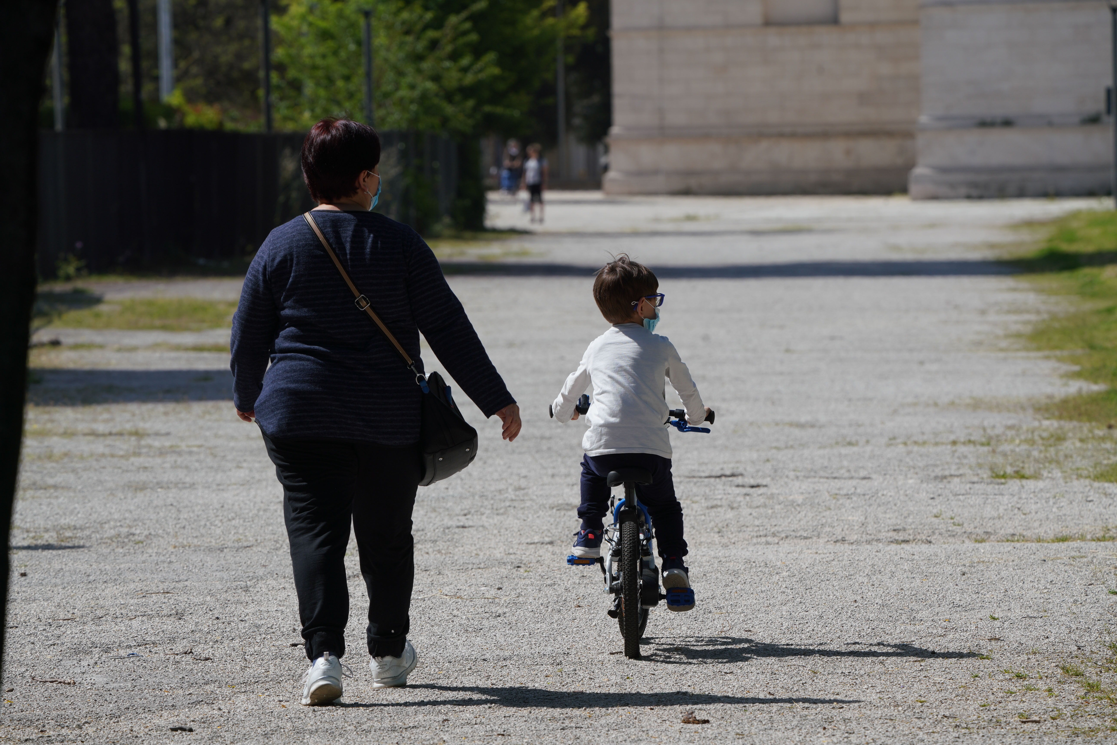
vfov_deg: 5.0
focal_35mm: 276
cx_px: 558
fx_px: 8565
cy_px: 372
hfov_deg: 7.5
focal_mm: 276
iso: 250
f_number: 11
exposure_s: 1/500
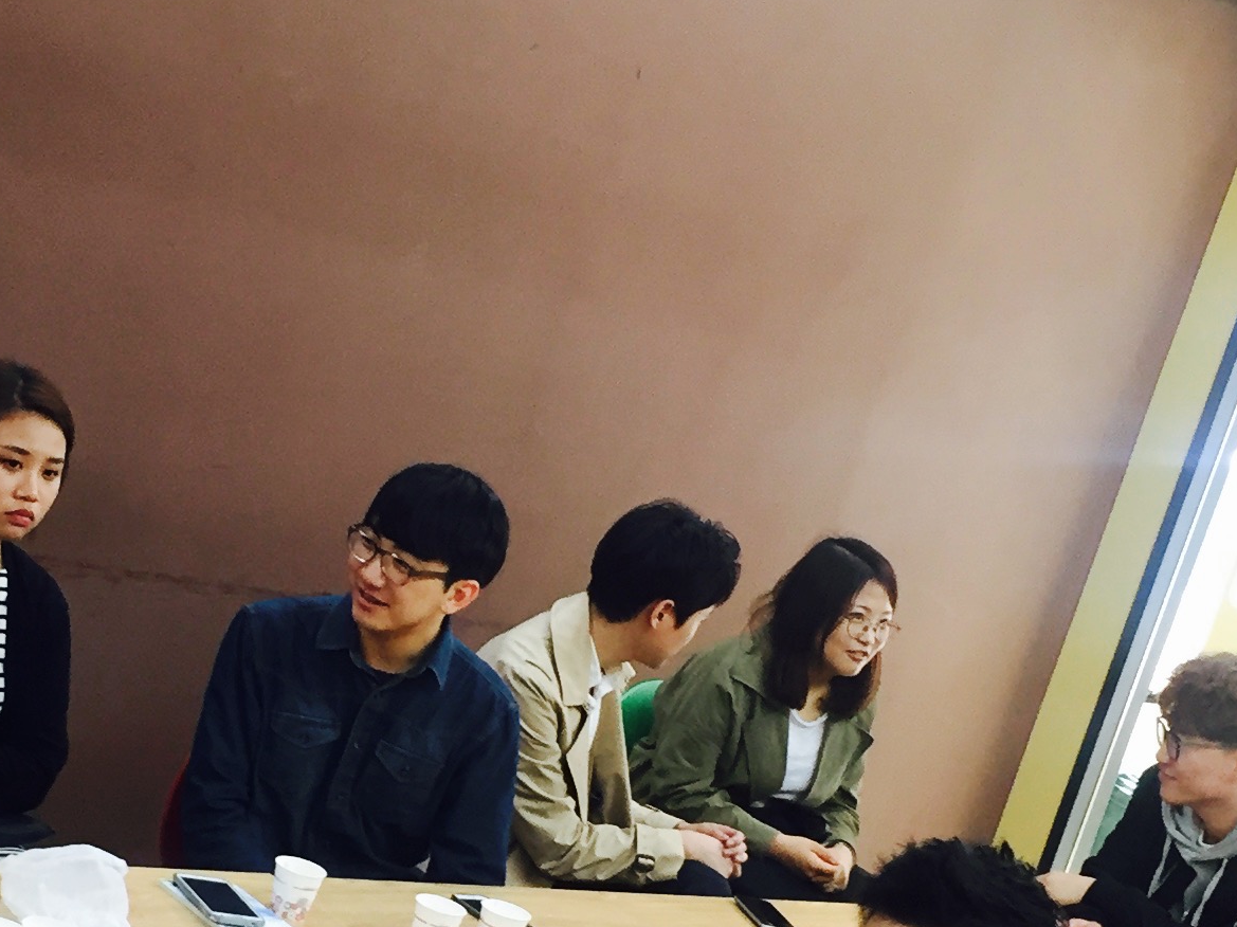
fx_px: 2894
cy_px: 750
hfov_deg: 23.9
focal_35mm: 81
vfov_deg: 18.0
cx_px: 325
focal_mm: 4.15
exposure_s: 1/30
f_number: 2.2
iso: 80
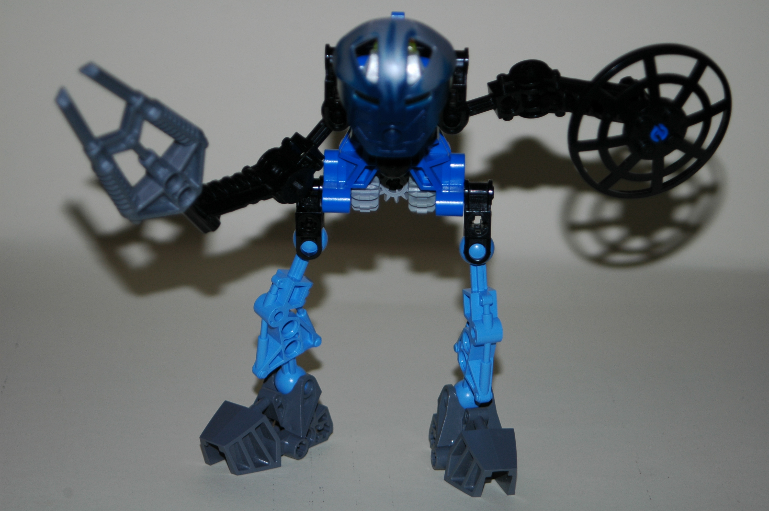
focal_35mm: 112
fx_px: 2401
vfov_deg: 12.2
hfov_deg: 18.2
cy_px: 256
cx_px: 384
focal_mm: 75
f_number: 5.6
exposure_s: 1/125
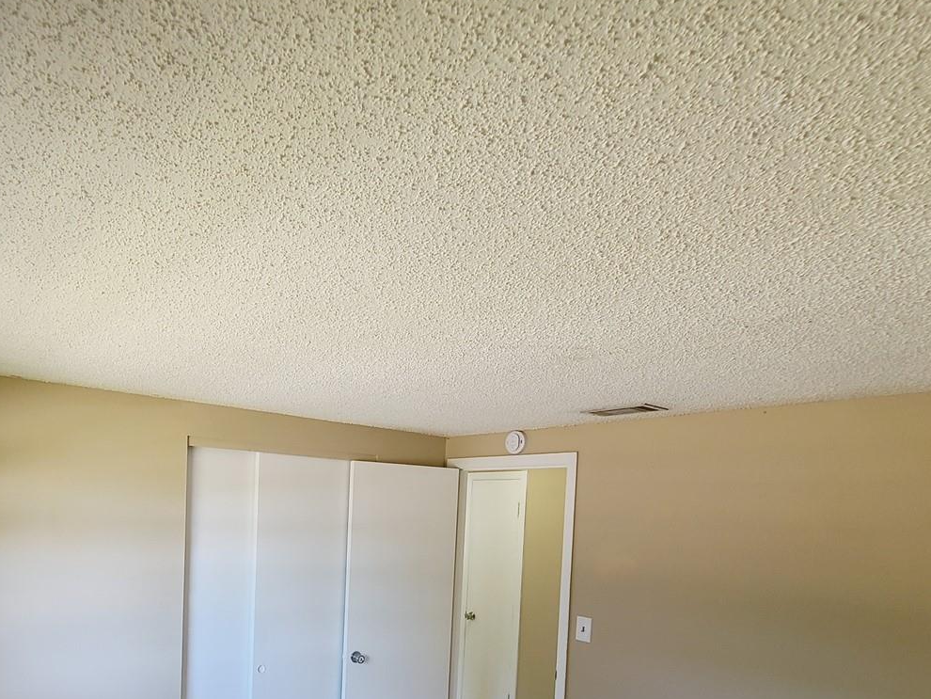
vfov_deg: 60.1
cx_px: 308
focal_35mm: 21
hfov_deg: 76.4
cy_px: 522
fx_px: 565
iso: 160
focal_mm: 2.2
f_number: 2.2
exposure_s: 1/60
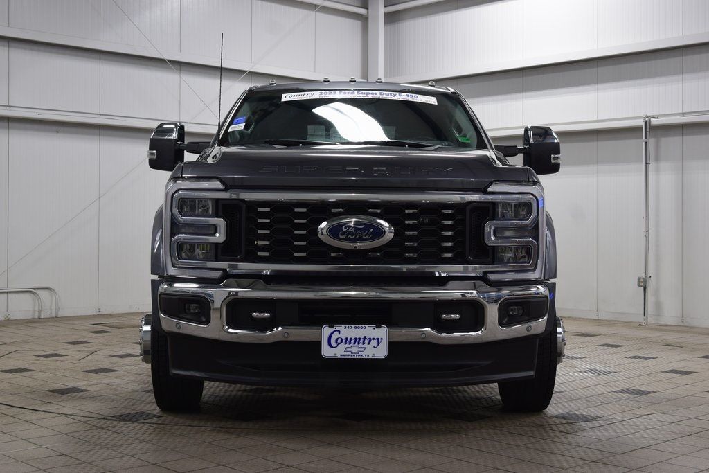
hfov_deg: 38.9
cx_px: 354
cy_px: 236
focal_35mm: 51
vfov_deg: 26.5
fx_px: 1004
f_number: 6.3
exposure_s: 1/20
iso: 400
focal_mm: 34
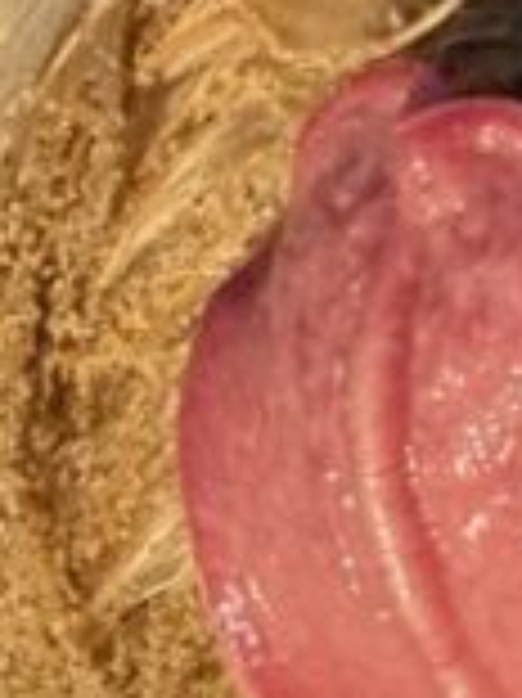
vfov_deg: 6.2
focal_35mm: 322
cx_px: 1080
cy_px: 266
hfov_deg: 4.5
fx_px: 6483
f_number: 2
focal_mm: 6
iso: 20
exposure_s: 1/888
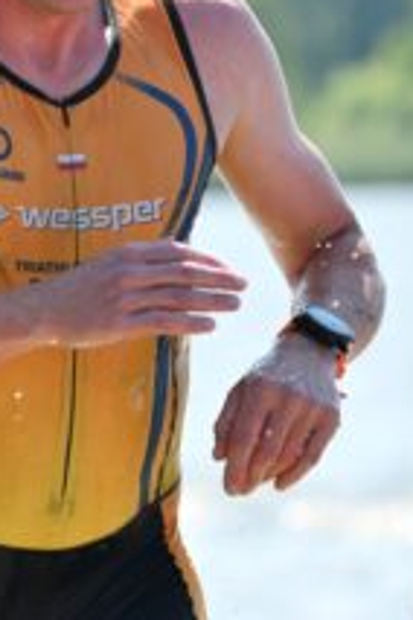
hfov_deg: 3.6
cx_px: 19
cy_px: 208
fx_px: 6642
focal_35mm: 386
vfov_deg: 5.3
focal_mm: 130
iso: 80
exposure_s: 1/640
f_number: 3.5
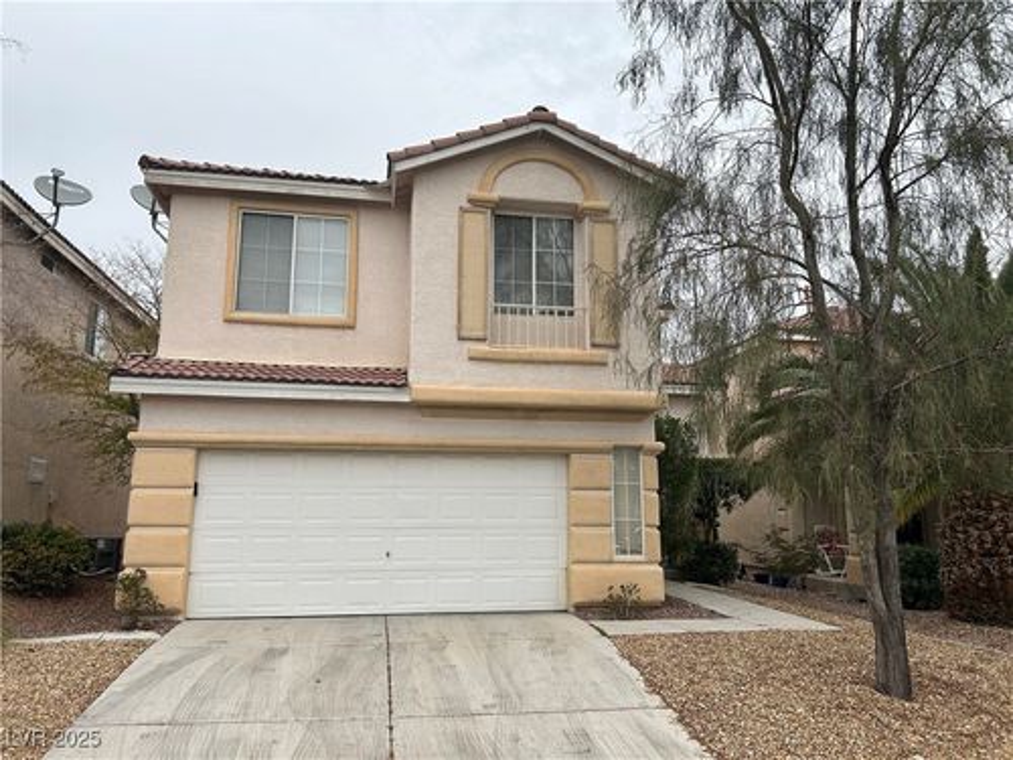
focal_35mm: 26
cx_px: 506
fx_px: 761
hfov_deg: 67.3
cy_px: 380
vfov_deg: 53.1
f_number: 1.5
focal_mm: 5.7
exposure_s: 1/2353
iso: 50
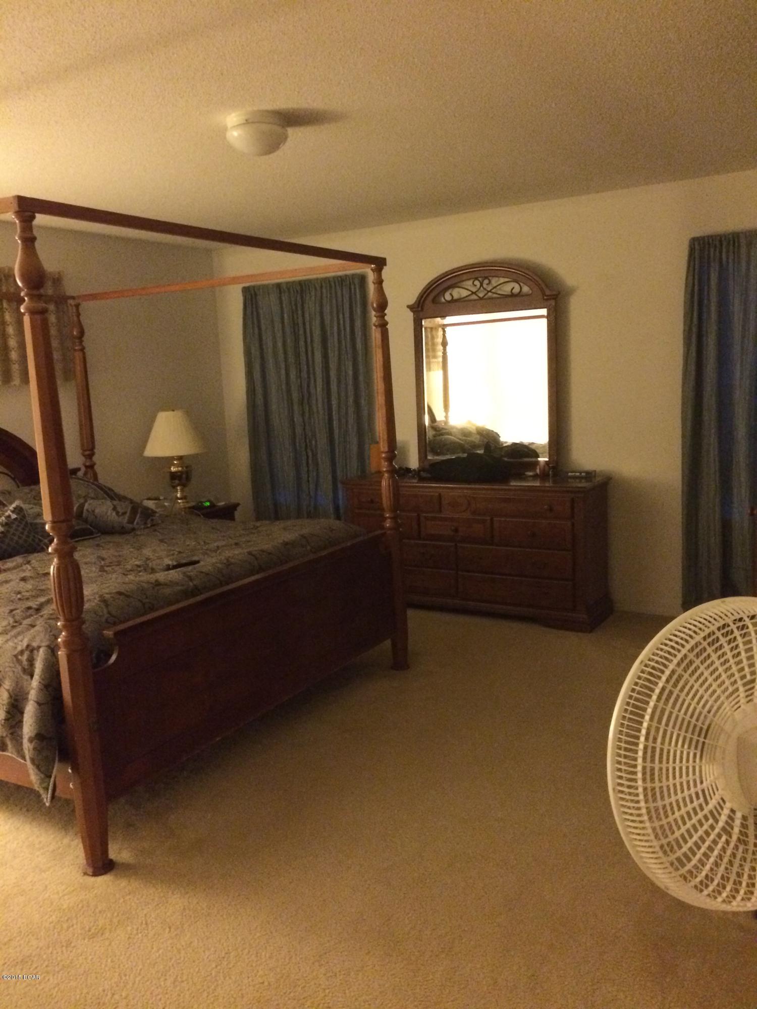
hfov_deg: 48.2
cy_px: 504
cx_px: 378
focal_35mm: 29
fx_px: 846
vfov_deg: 61.7
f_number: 2.2
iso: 500
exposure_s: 1/15
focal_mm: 4.15
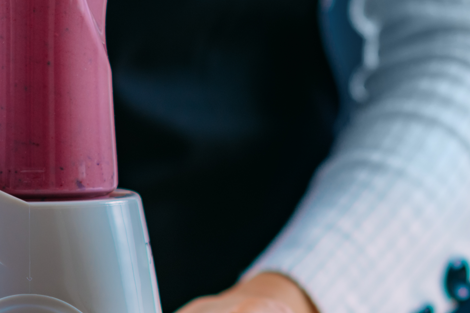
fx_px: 4334
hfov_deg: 6.2
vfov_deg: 4.1
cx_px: 94
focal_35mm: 332
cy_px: 117
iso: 64
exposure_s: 1/160
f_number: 2.2
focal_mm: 85
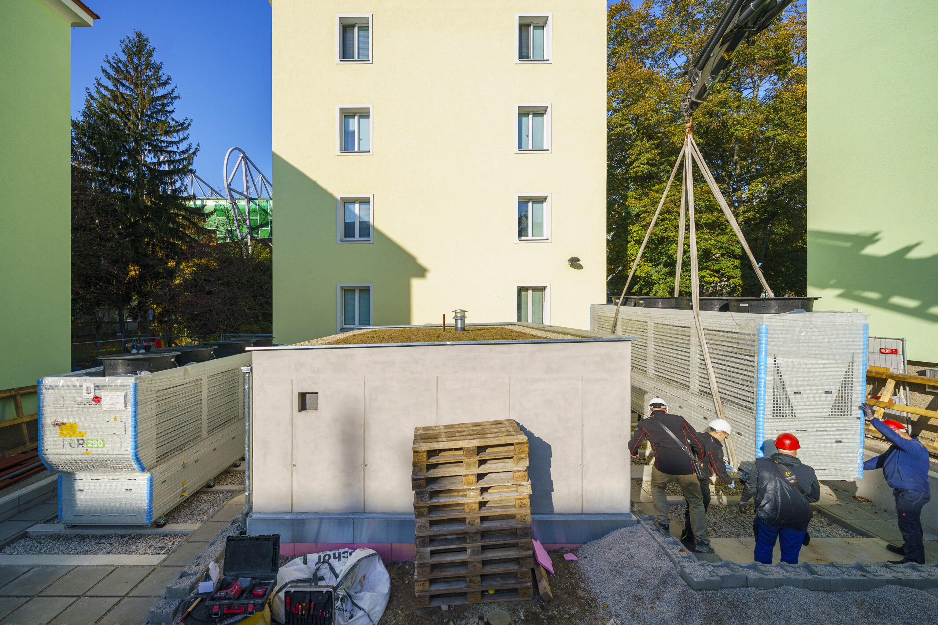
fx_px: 365
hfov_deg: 104.3
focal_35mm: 14
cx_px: 469
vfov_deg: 81.2
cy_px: 312
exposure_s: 1/640
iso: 100
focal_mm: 14
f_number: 5
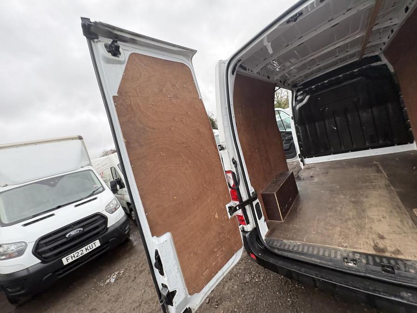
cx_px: 208
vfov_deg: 85.7
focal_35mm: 14
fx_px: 169
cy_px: 156
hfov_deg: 102.1
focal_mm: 2.22
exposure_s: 1/99
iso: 125
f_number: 2.2
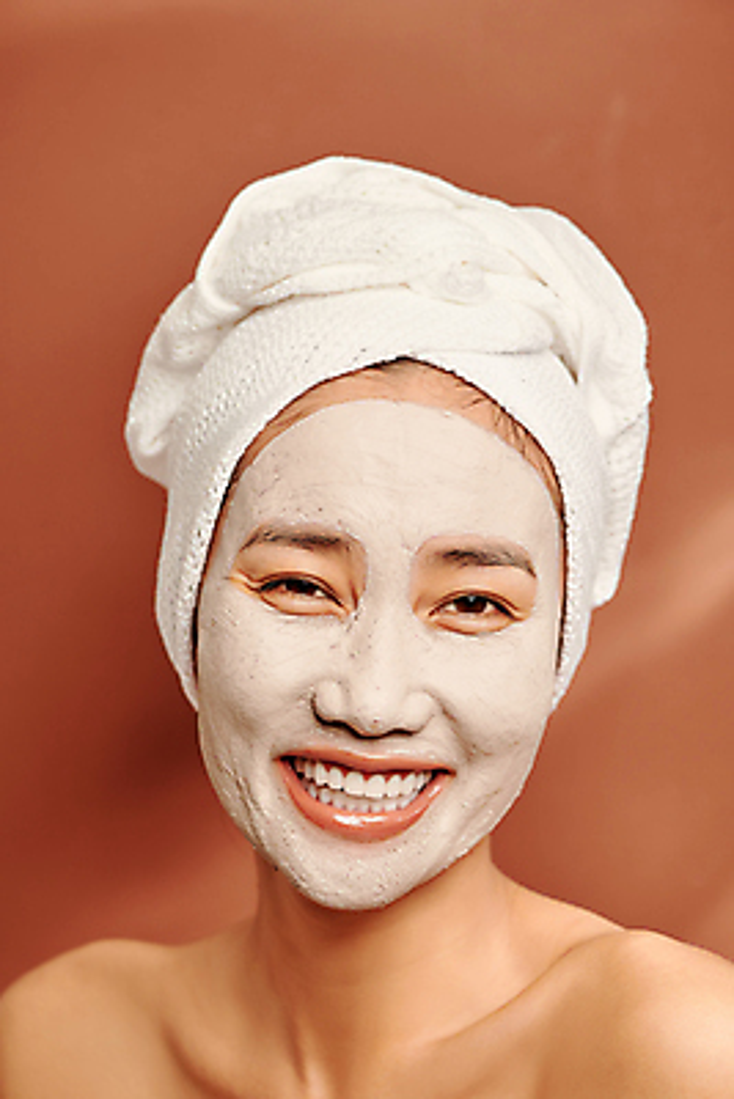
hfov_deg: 13.1
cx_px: 367
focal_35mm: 105
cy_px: 550
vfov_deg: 19.4
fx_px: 3208
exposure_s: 1/160
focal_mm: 105
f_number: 5.6
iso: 100
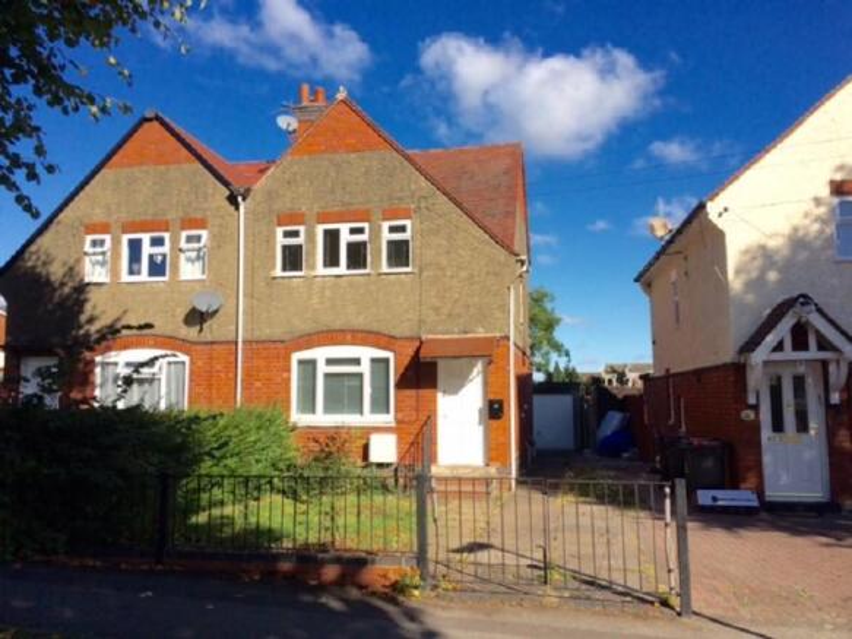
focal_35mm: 29
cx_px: 426
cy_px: 320
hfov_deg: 61.7
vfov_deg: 48.2
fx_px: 714
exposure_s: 1/2415
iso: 32
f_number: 2.2
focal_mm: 4.15
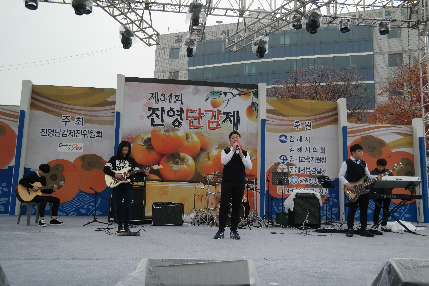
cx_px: 214
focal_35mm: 33
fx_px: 393
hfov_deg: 57.2
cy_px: 143
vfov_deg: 40.0
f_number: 4
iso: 100
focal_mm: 22
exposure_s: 1/100
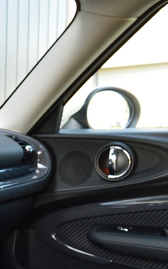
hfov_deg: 14.7
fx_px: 550
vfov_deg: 27.2
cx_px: -157
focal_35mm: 75
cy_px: 199
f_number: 7.1
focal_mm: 20
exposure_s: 1/60
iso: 800
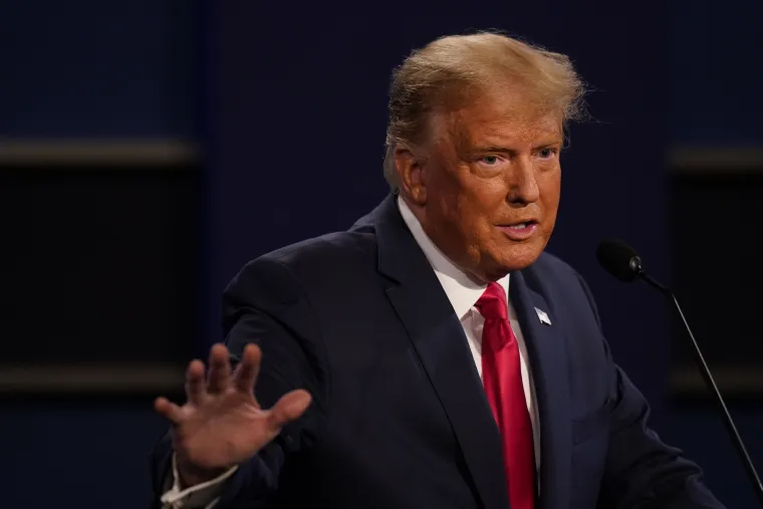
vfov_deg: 2.5
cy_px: 254
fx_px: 11870
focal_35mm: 560
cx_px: 382
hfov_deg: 3.7
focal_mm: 560
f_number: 4
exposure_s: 1/400
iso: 4000
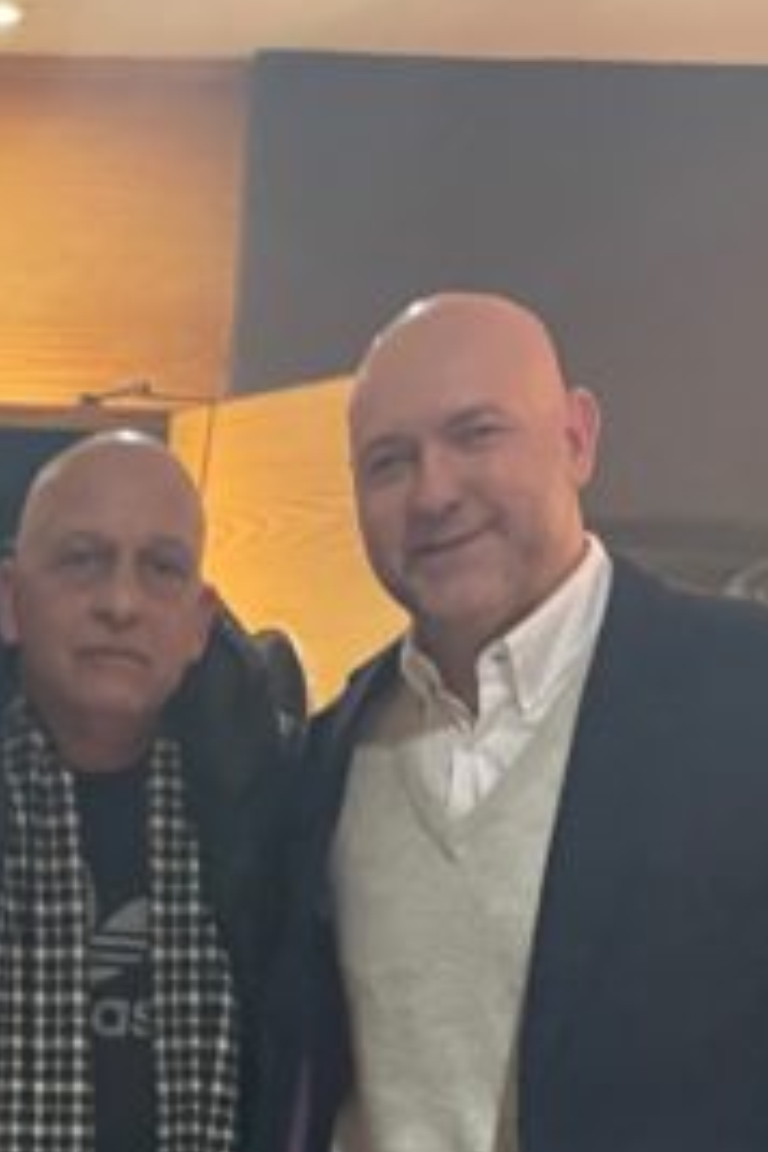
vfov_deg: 23.1
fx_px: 2592
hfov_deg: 15.9
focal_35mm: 81
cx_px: -268
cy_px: 1359
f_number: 1.6
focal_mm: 4.2
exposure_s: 1/30
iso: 640
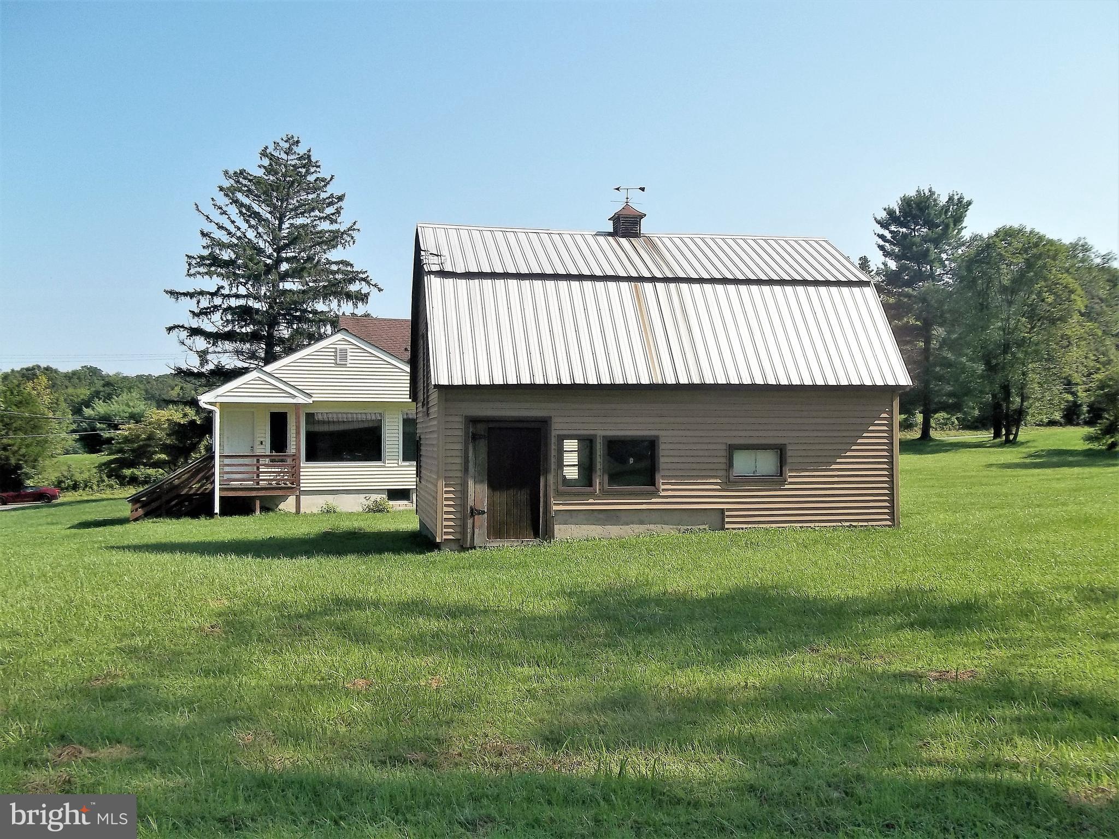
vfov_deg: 44.2
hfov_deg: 56.8
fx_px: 1034
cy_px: 420
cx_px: 560
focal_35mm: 32
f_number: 8.8
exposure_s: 1/200
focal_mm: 5.7
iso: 80
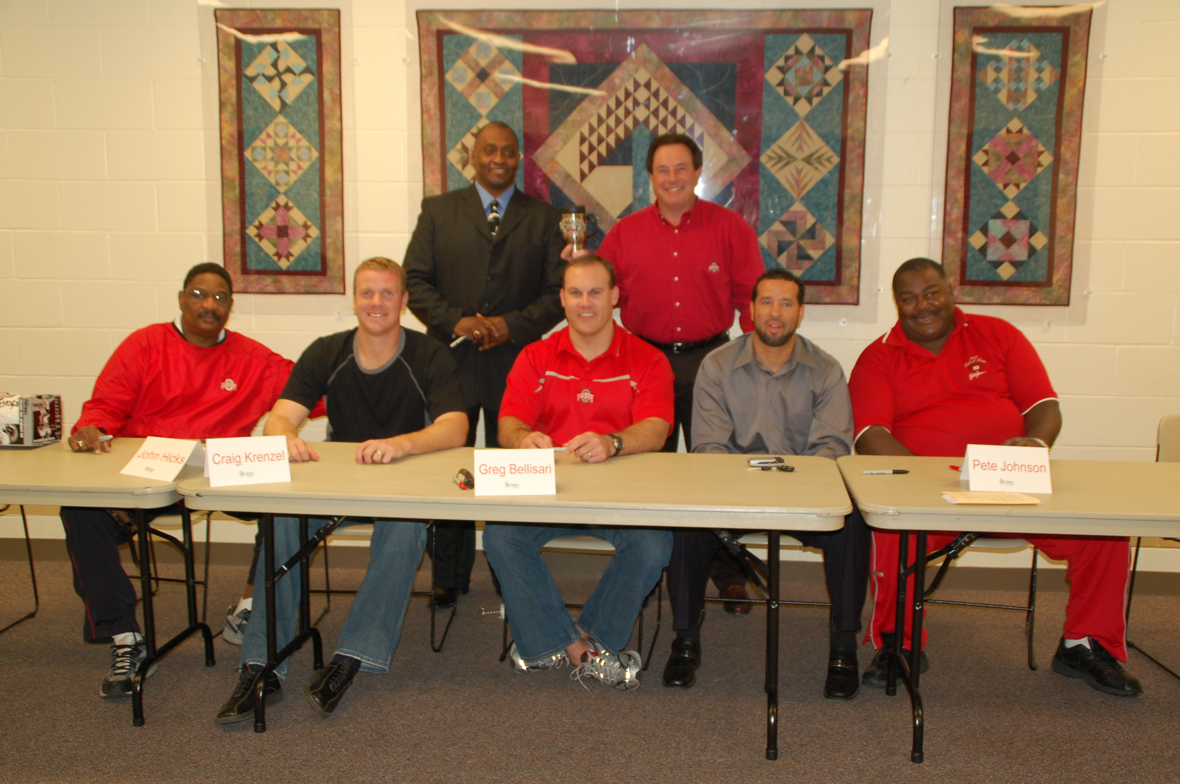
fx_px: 1228
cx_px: 590
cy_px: 392
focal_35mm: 38
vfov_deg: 35.4
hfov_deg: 51.3
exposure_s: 1/60
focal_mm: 25
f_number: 4
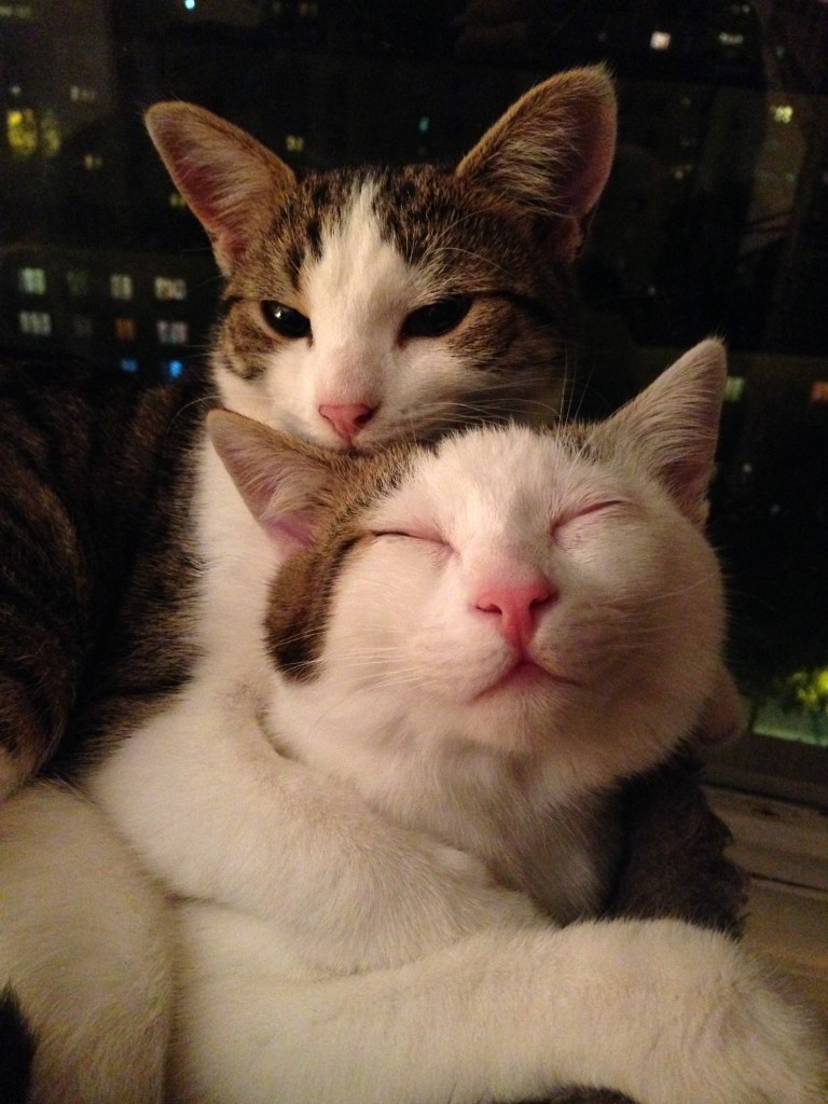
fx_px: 1052
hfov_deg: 42.9
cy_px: 552
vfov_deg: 55.4
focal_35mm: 33
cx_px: 414
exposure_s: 1/15
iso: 800
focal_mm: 4.12
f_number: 2.4
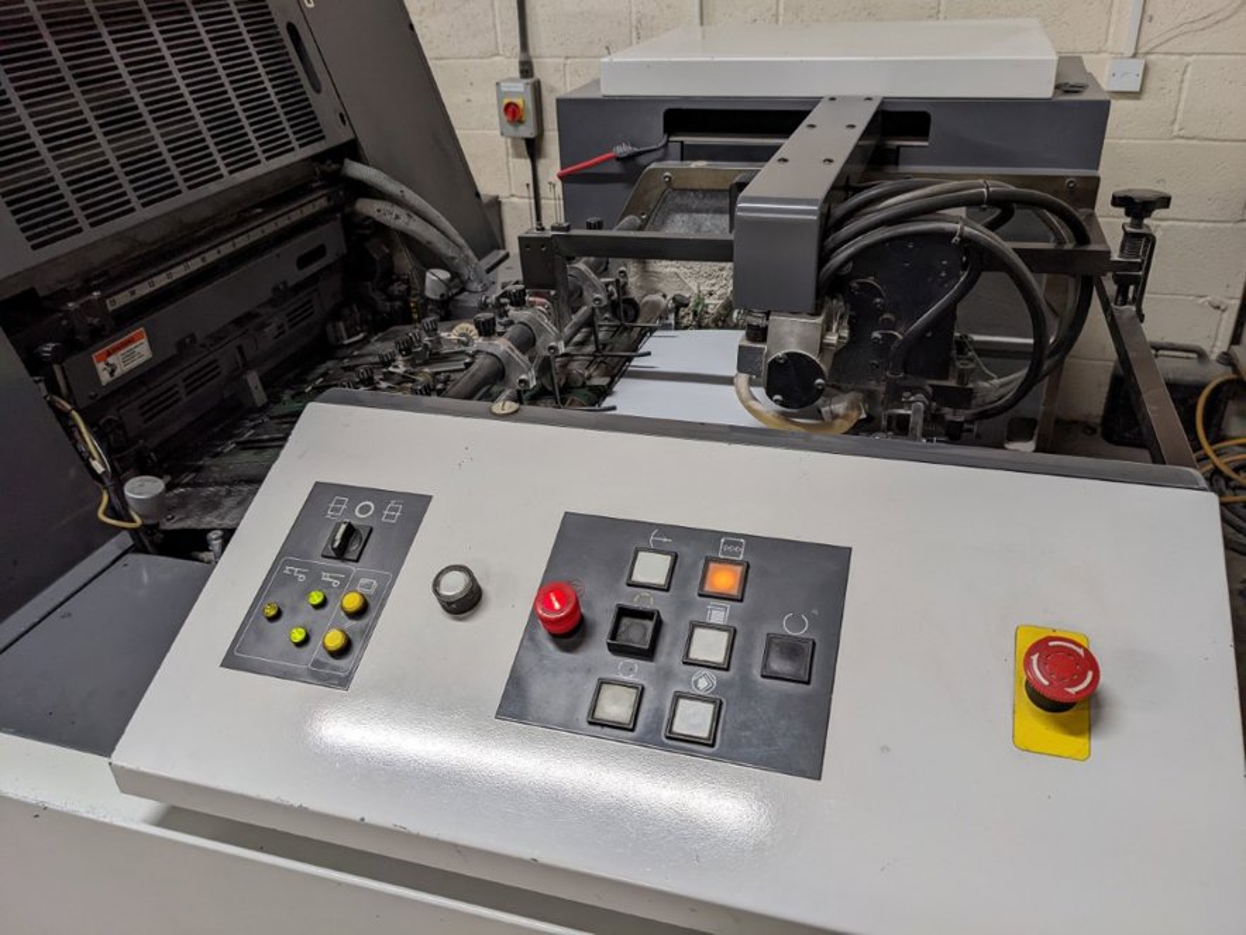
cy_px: 468
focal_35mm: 27
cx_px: 623
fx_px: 972
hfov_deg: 65.3
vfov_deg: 51.4
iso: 54
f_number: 1.73
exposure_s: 1/33.3
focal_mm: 4.38
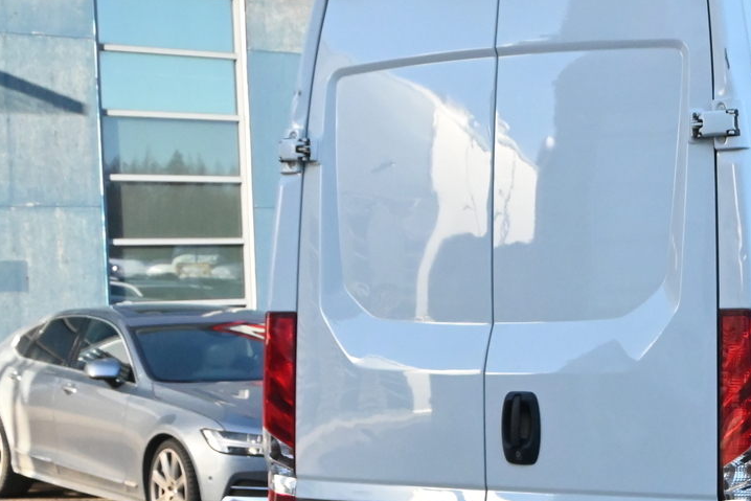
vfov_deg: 15.5
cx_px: 843
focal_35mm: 88
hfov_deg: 21.8
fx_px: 1836
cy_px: 387
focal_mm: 26
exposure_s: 1/4000
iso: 3600
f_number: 5.6
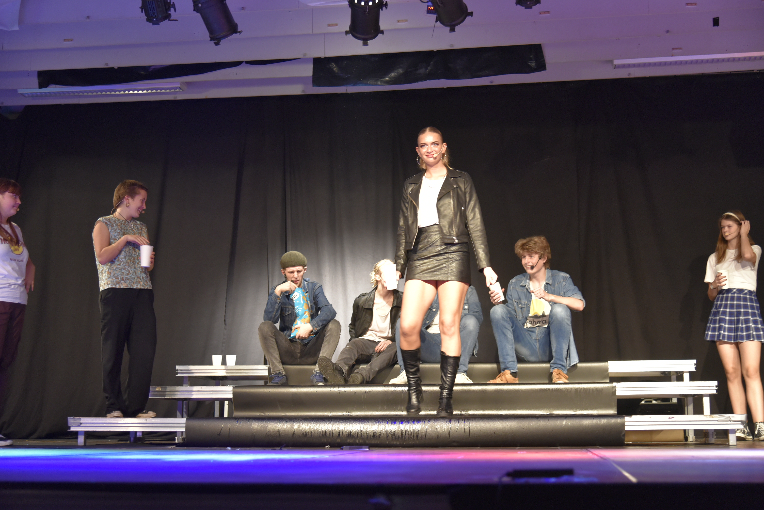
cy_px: 255
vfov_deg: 27.0
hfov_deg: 39.6
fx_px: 1061
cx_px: 382
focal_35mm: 50
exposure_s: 1/30
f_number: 4
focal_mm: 50
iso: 2000
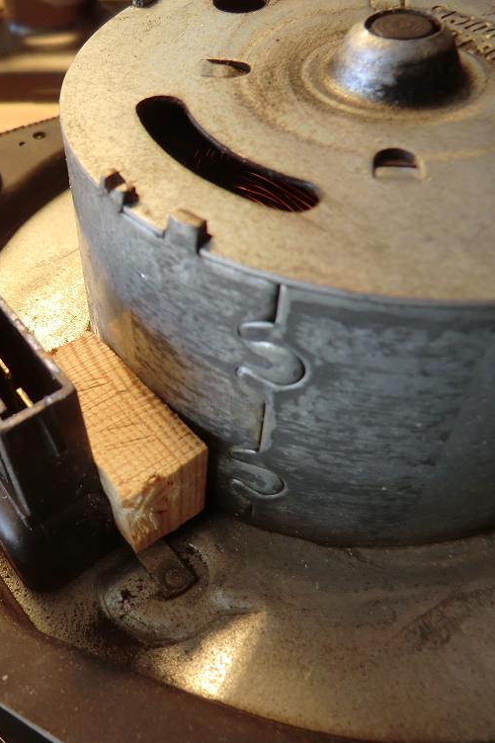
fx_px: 702
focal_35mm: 34
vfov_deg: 55.8
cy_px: 378
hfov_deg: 37.2
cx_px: 83
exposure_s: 1/60
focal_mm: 4.3
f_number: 3.2
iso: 80
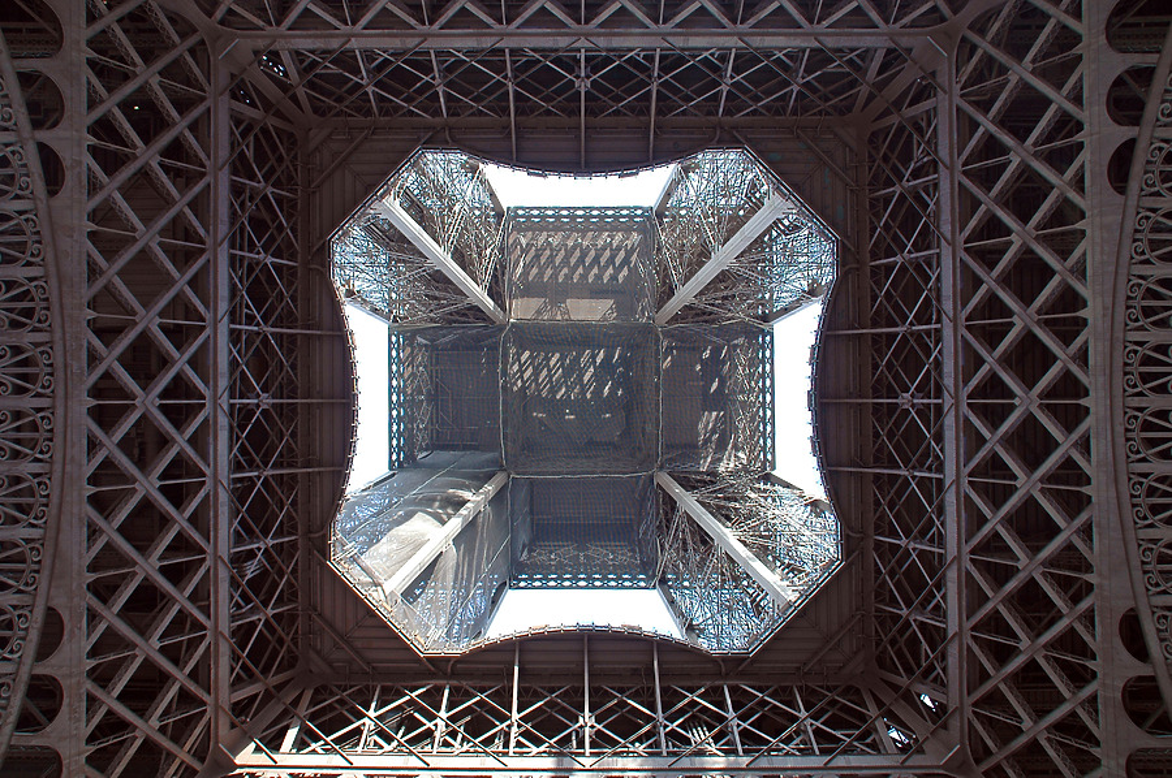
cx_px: 586
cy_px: 389
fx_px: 878
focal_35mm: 27
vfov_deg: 47.8
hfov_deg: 67.4
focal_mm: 18
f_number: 5.6
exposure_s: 1/125
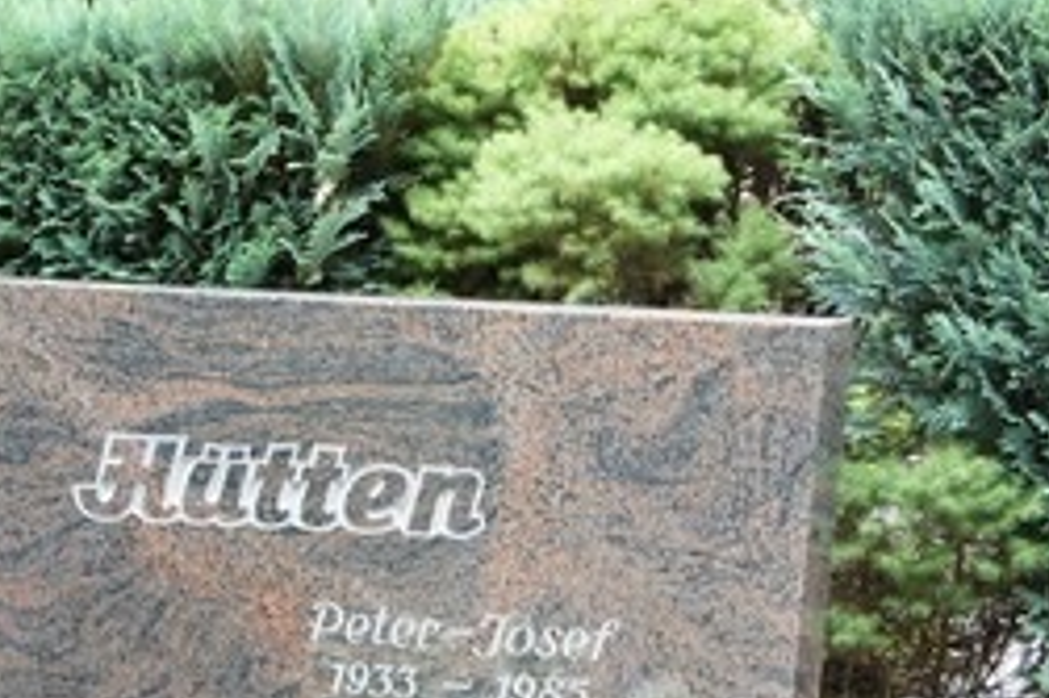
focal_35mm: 77
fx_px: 2242
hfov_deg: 26.3
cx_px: 456
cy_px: 568
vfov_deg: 17.5
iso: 800
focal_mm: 28
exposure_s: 1/250
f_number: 4.5
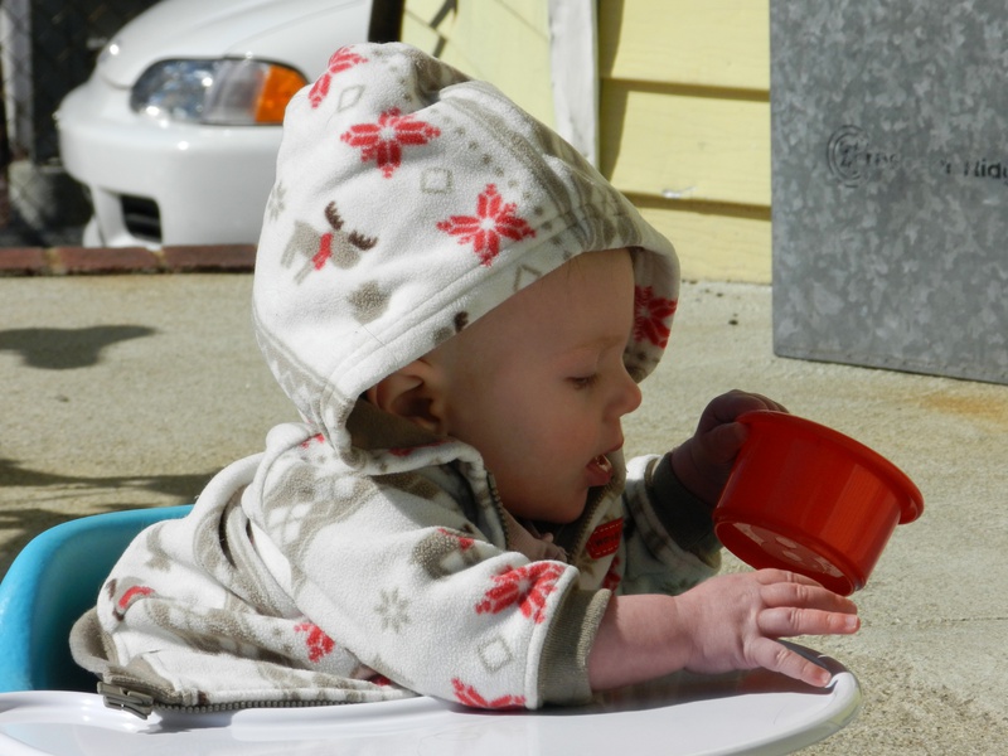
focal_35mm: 160
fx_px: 4659
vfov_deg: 9.3
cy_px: 378
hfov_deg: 12.3
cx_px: 504
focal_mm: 28.4
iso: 160
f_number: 6.3
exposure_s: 1/1000
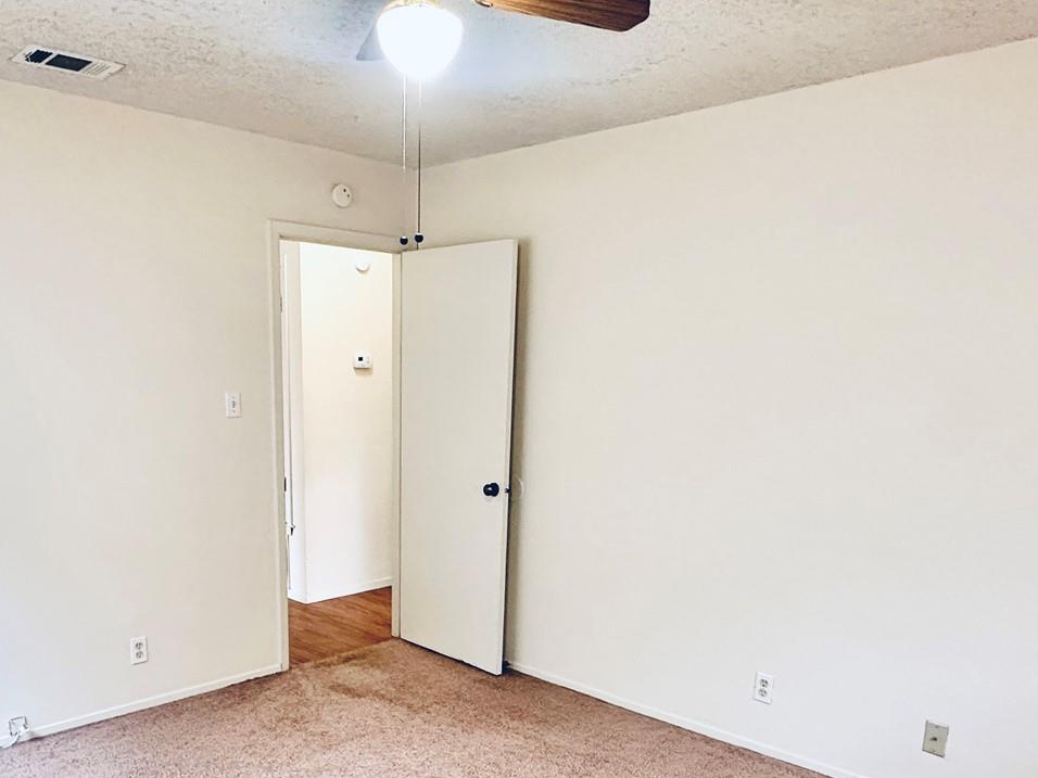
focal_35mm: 30
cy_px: 549
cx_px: 443
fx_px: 900
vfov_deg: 45.7
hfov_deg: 59.7
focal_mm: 2.22
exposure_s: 1/60
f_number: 2.2
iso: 250
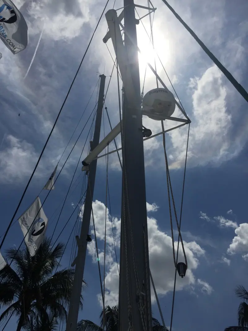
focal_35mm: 29
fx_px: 277
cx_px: 124
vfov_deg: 61.6
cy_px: 166
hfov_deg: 48.2
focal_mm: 4.15
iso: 40
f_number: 2.2
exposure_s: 1/20000
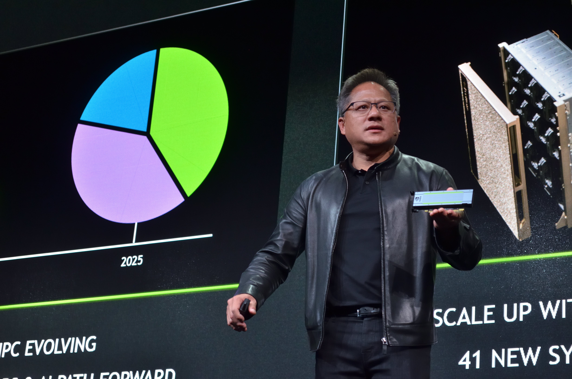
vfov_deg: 16.5
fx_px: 1308
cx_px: 286
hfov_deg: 24.7
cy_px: 190
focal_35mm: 82
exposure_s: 1/30
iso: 640
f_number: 5.6
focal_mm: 55
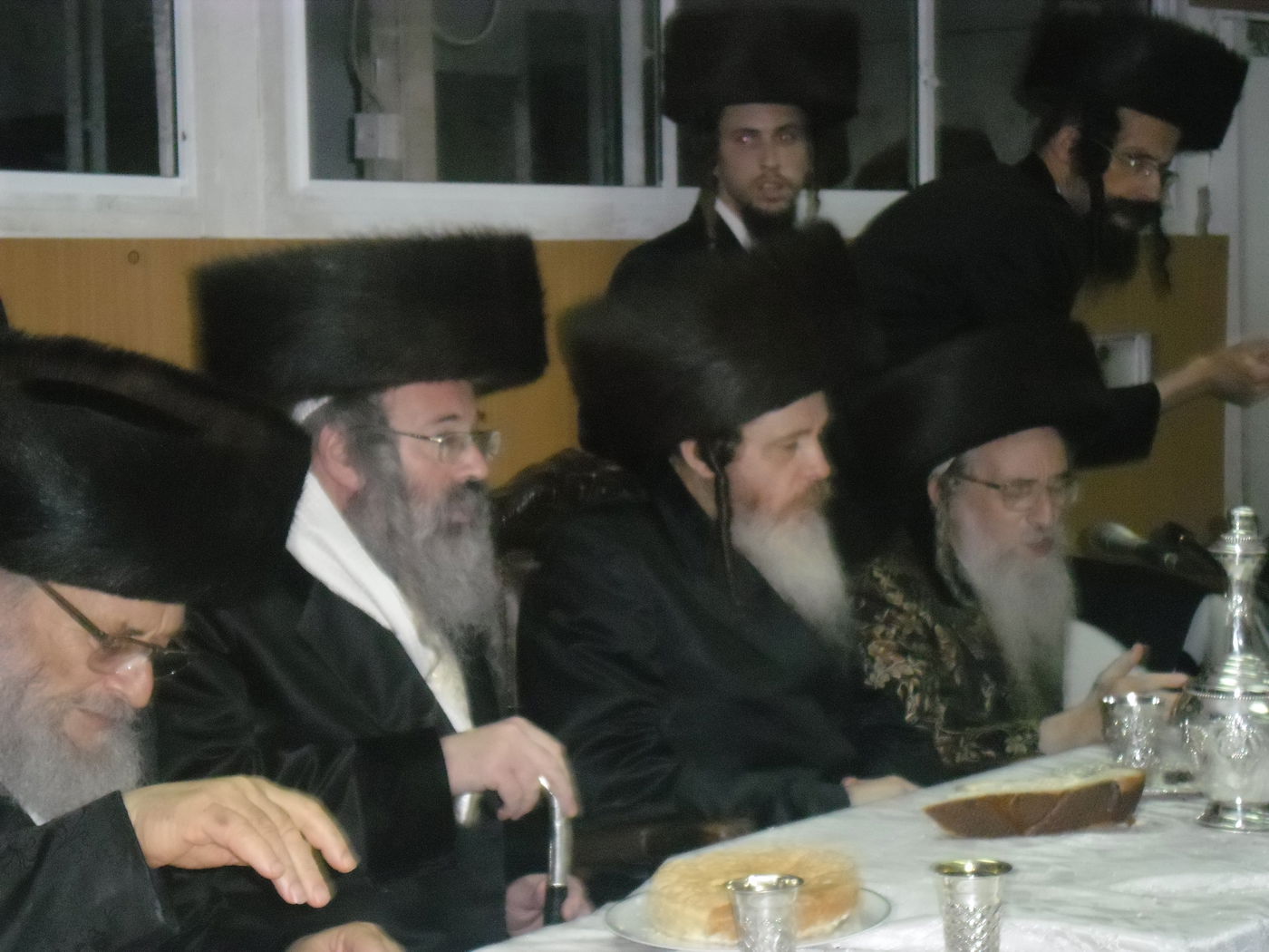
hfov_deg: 26.3
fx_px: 2713
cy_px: 476
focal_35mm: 74
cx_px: 634
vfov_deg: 19.9
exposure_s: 1/60
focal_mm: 13.2
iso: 400
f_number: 3.9
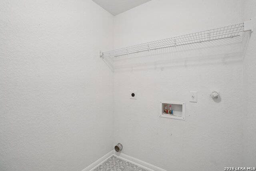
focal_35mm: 16
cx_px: 128
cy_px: 86
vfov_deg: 73.8
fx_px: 114
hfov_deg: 96.7
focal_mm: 16
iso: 400
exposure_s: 1/15
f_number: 8
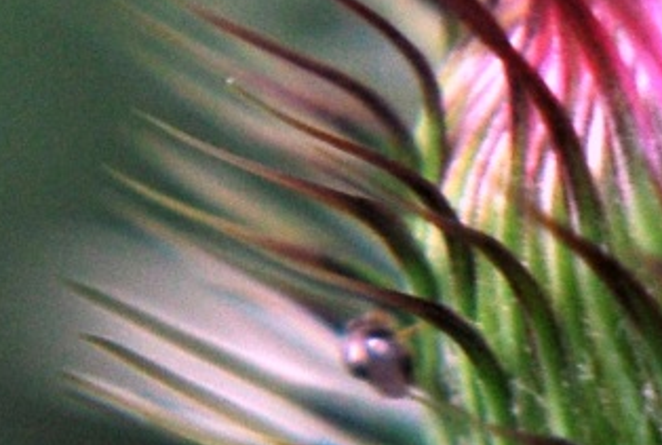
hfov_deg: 3.8
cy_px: 386
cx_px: 1216
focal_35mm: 535
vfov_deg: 2.6
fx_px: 9866
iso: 400
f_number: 5.6
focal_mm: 55
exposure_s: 1/125
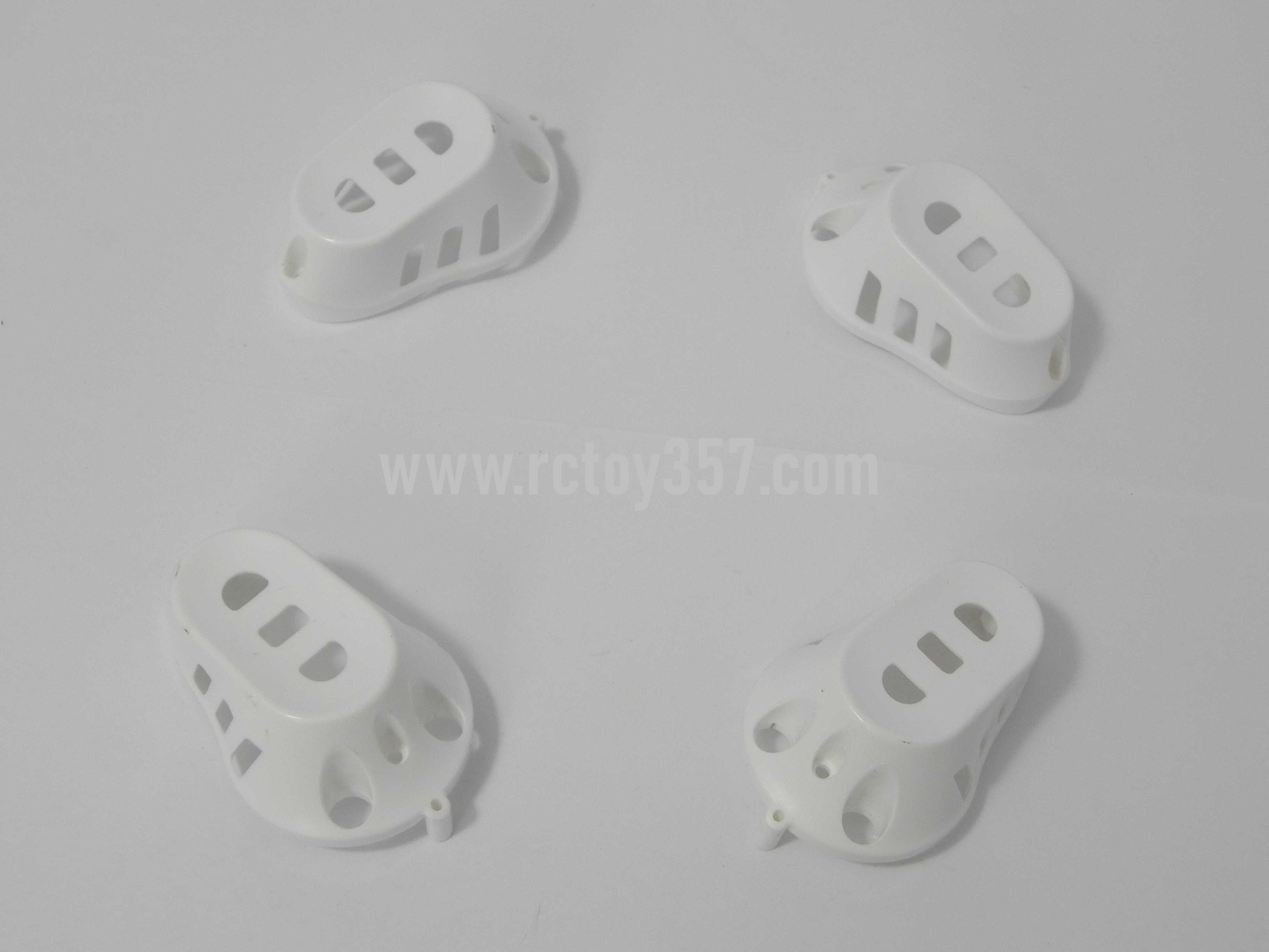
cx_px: 634
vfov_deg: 28.0
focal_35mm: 52
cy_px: 476
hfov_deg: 36.8
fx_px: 1906
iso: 160
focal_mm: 9.2
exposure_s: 1/58.7
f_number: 3.5
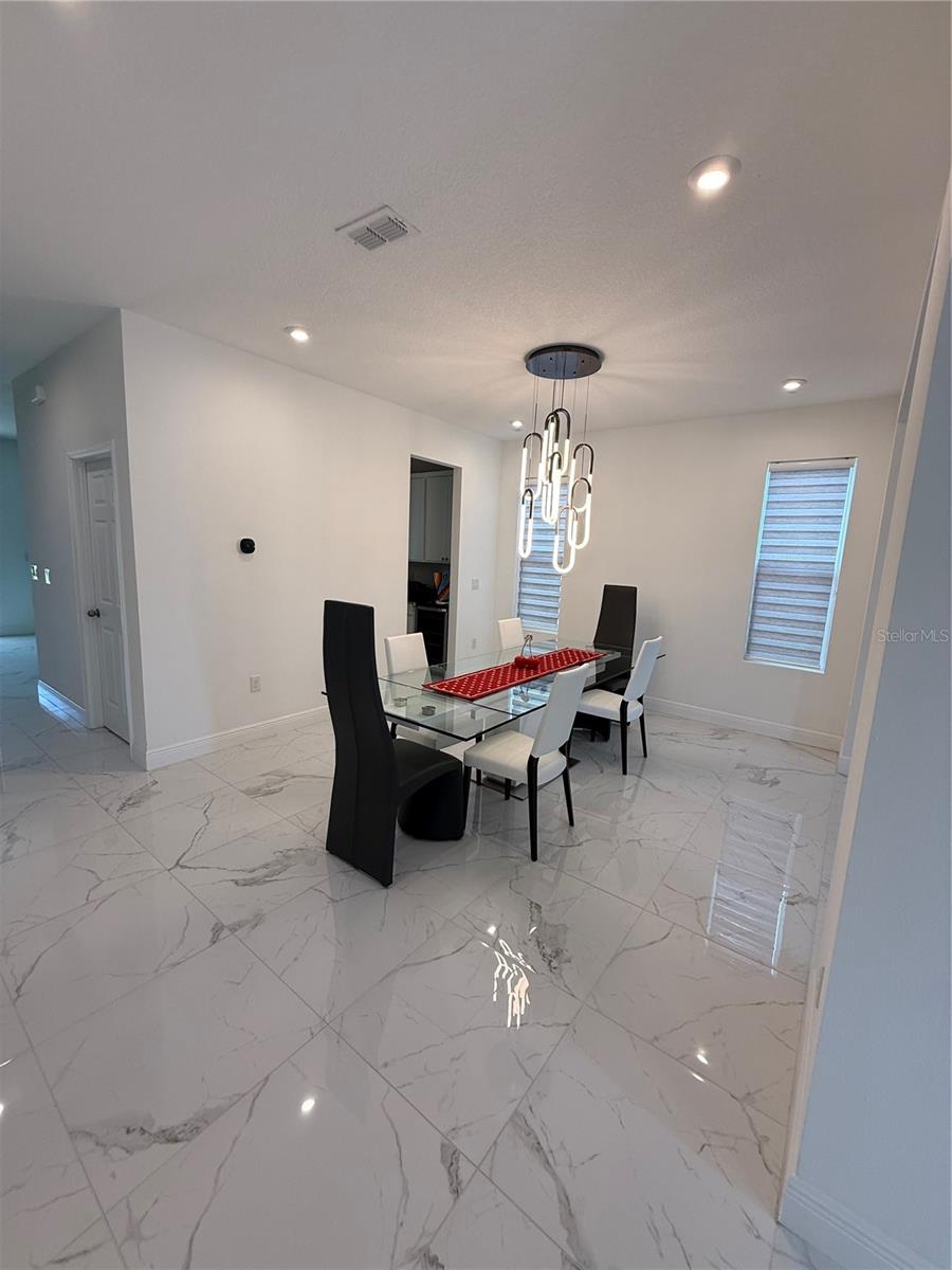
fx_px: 513
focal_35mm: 14
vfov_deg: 102.1
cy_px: 635
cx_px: 476
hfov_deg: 85.7
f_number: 2.2
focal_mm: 2.22
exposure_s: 1/120
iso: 80
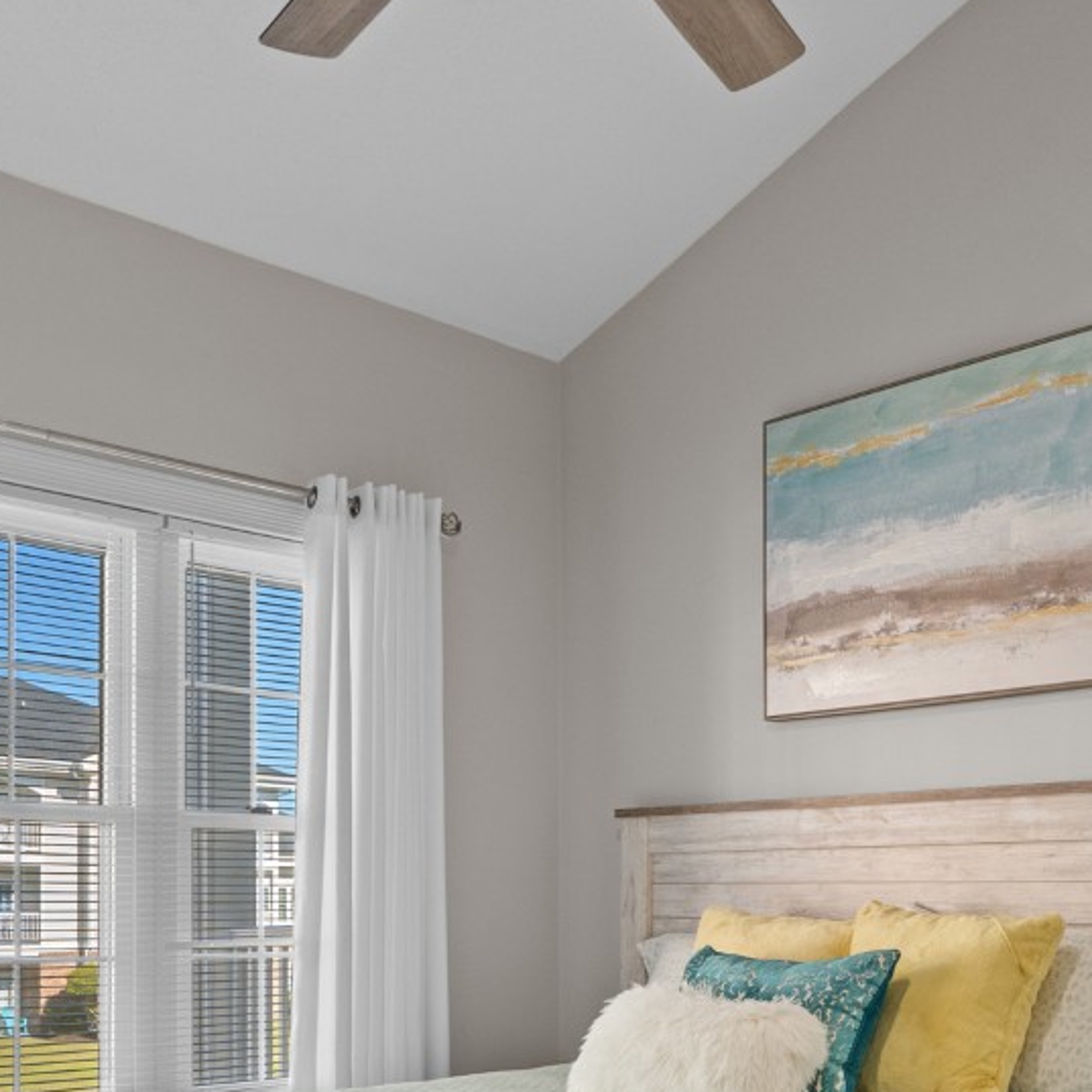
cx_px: 673
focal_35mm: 41
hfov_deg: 40.7
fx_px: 1463
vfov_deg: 39.2
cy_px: 883
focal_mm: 16
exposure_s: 1/15
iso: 640
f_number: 8
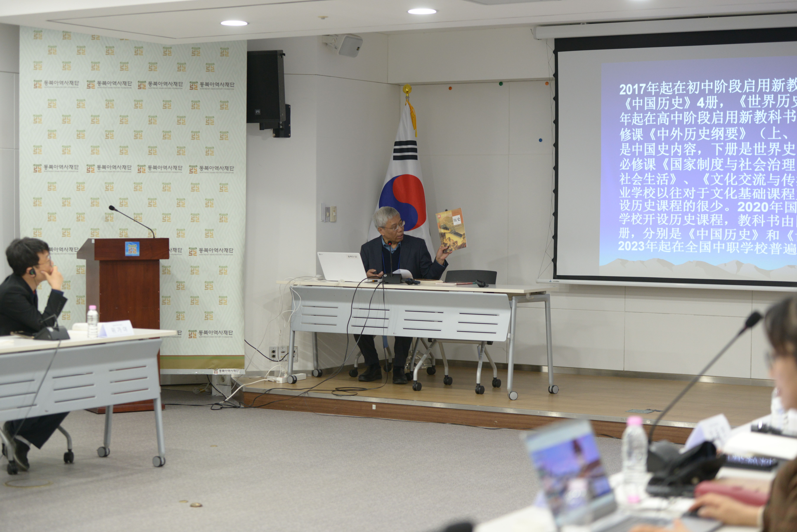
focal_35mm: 70
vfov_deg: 19.5
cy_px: 266
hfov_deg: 28.8
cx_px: 398
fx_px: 1550
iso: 1000
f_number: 3.2
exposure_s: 1/125
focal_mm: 70
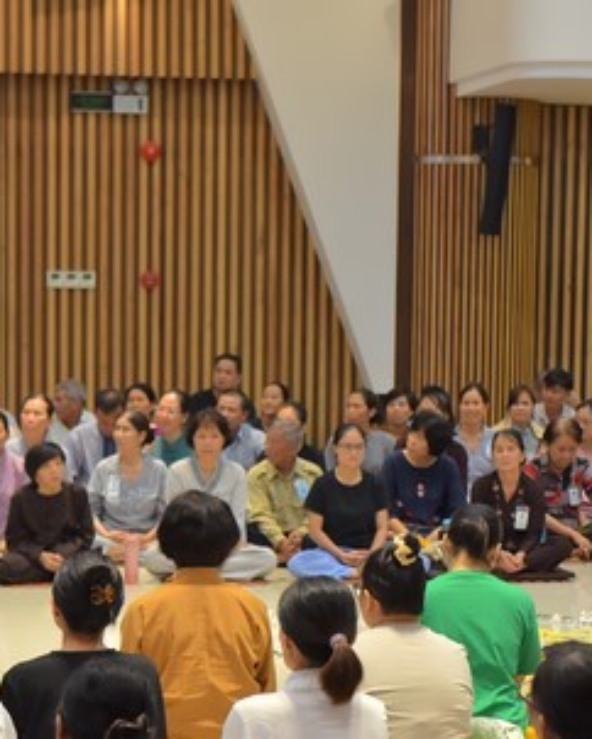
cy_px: 482
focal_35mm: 113
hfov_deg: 13.7
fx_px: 2472
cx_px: 285
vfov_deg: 17.0
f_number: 4.5
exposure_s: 1/125
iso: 1250
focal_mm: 56
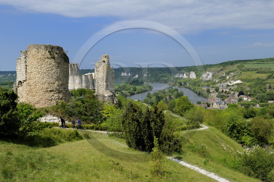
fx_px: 274
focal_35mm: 36
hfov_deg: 53.2
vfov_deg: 36.8
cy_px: 91
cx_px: 137
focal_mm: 36
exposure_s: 1/160
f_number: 14
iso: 200
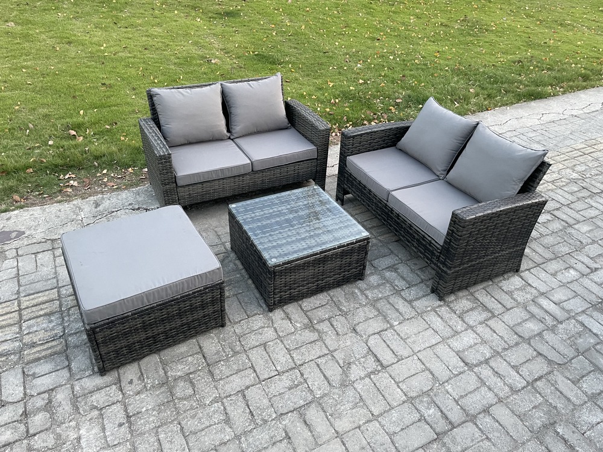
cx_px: 302
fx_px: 453
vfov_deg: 53.1
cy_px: 226
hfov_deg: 67.3
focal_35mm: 26
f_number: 1.6
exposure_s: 1/60
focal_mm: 4.2
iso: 200
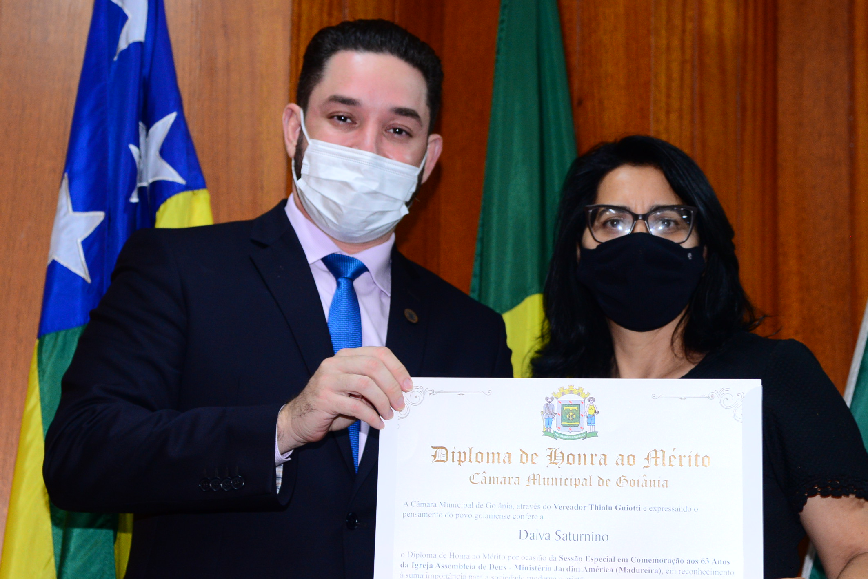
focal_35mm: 99
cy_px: 317
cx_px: 477
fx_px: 2388
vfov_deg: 13.8
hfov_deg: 20.6
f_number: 4
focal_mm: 70
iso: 1600
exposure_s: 1/60
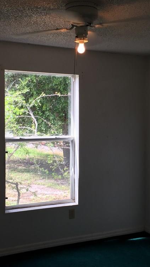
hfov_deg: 27.7
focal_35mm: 43
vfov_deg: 47.4
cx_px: 62
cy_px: 134
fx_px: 304
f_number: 2.2
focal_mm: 4.15
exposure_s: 1/120
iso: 32
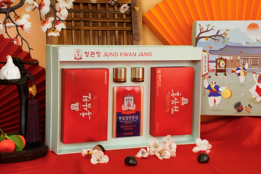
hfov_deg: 27.0
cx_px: 130
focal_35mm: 75
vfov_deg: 18.2
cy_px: 87
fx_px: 544
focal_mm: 75
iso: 2000
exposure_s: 1/160
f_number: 11
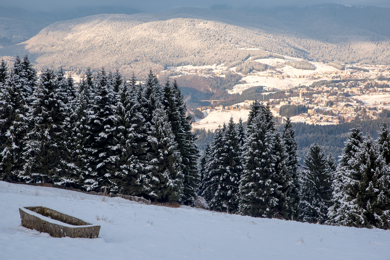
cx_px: 195
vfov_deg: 14.4
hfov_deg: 21.5
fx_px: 1029
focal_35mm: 95
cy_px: 130
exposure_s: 1/250
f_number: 13
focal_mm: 95
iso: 400
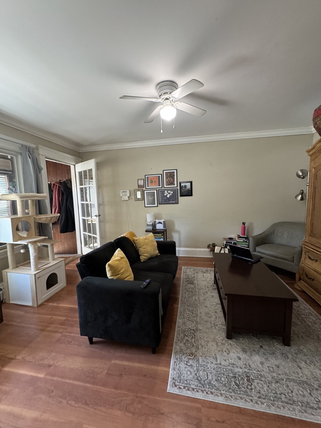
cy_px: 214
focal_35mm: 14
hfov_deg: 85.7
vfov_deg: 102.1
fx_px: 173
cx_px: 160
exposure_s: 1/60
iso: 400
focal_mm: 2.22
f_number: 2.2
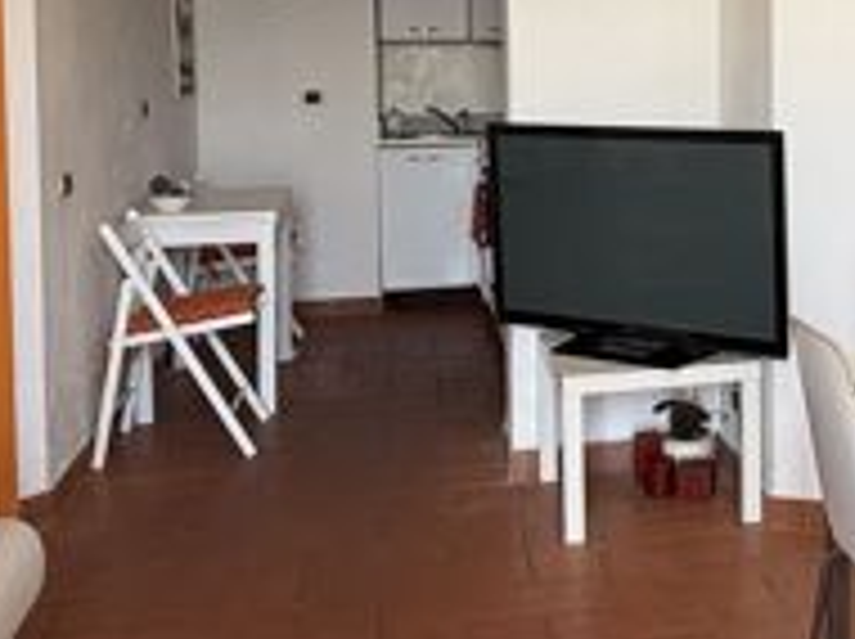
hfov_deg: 35.2
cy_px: 99
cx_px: 727
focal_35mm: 52
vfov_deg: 27.2
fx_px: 1283
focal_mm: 2.22
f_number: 2.2
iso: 125
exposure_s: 1/99
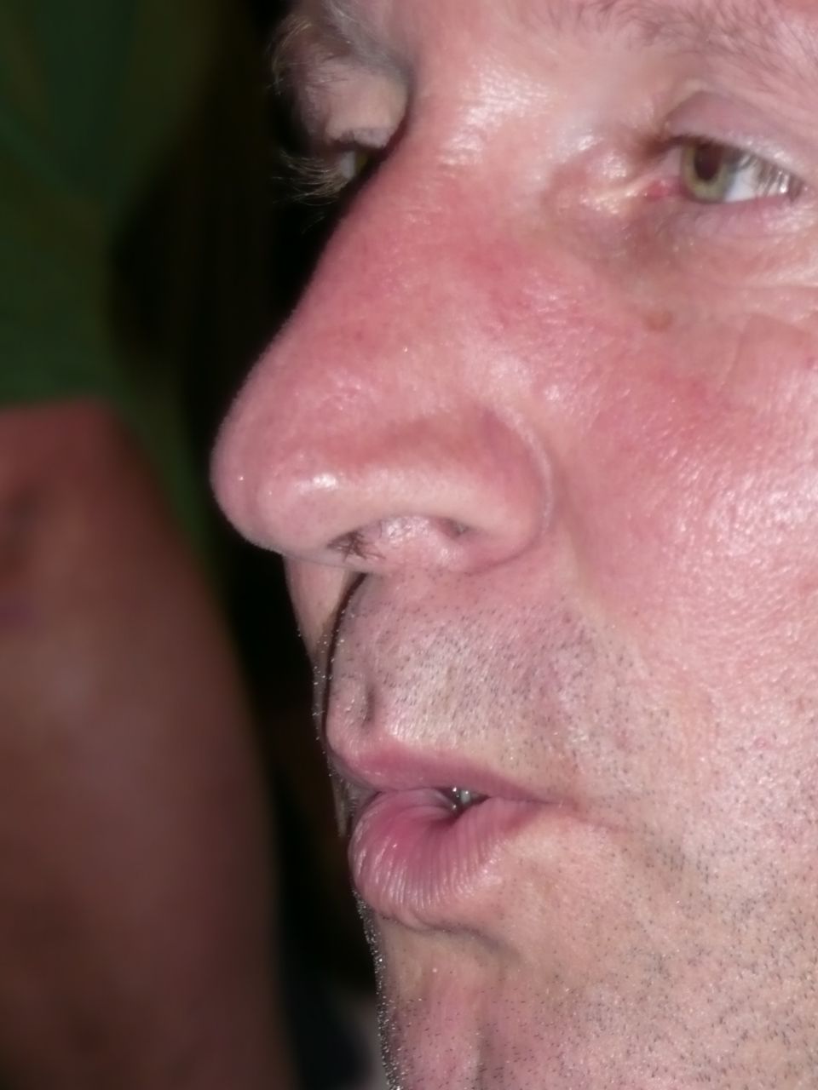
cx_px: 409
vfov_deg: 7.2
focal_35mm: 274
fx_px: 8633
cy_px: 545
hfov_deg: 5.4
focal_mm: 37.5
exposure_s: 1/30
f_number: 4.9
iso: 200
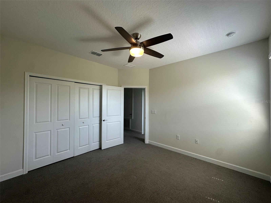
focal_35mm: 14
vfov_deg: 85.7
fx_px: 110
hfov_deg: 102.1
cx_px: 136
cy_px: 102
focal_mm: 2.22
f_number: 2.2
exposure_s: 1/120
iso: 125
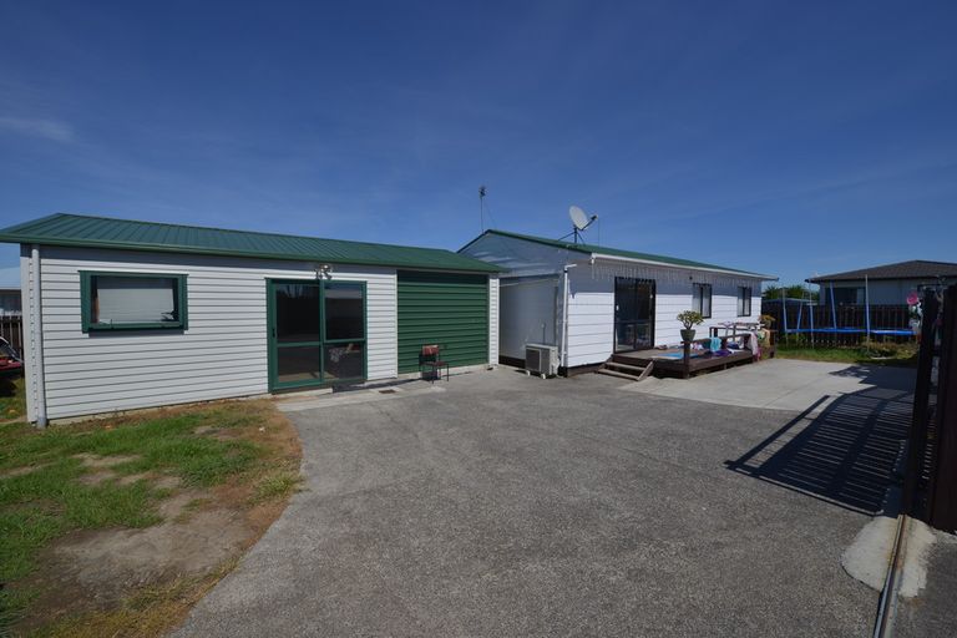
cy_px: 319
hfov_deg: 104.3
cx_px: 478
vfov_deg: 81.2
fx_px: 372
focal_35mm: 14
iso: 100
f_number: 11
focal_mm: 14
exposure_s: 1/400
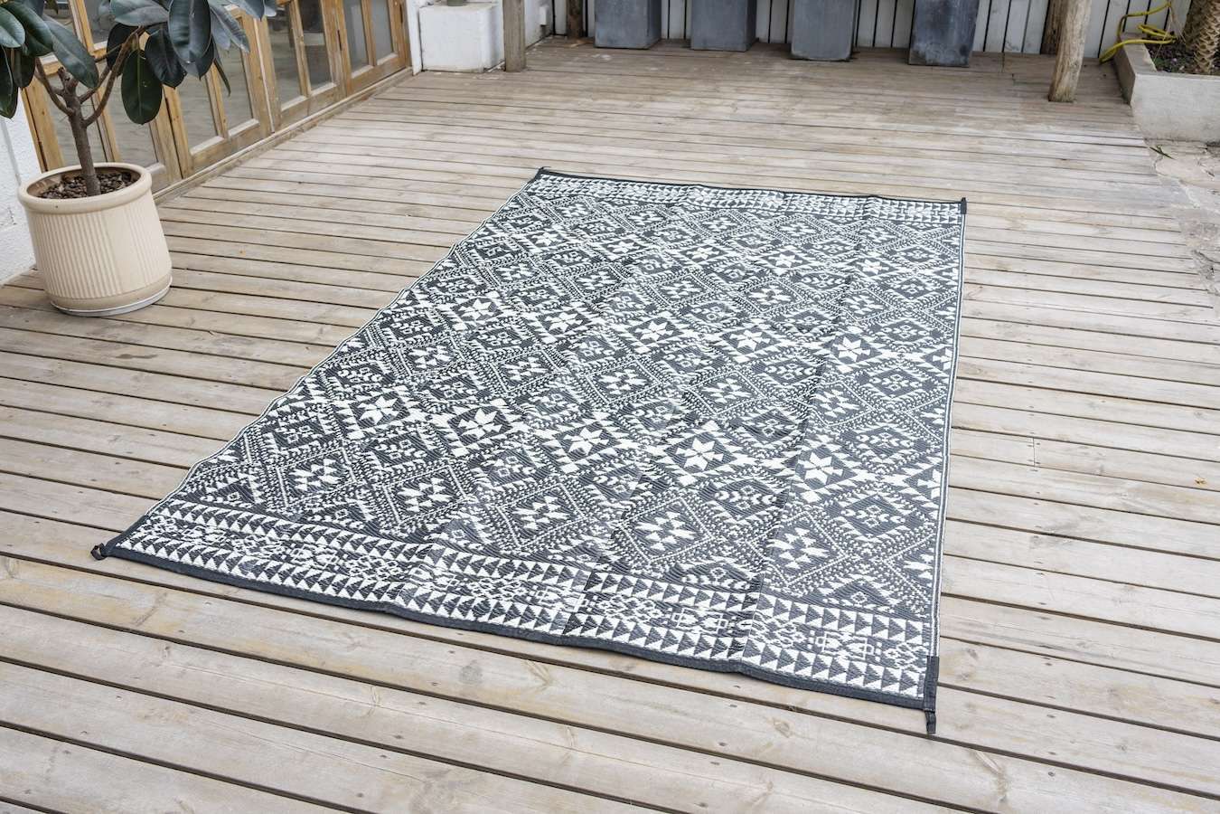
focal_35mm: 33
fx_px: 1118
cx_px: 610
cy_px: 407
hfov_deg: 57.2
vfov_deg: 40.0
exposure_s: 1/320
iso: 100
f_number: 7.1
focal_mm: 33
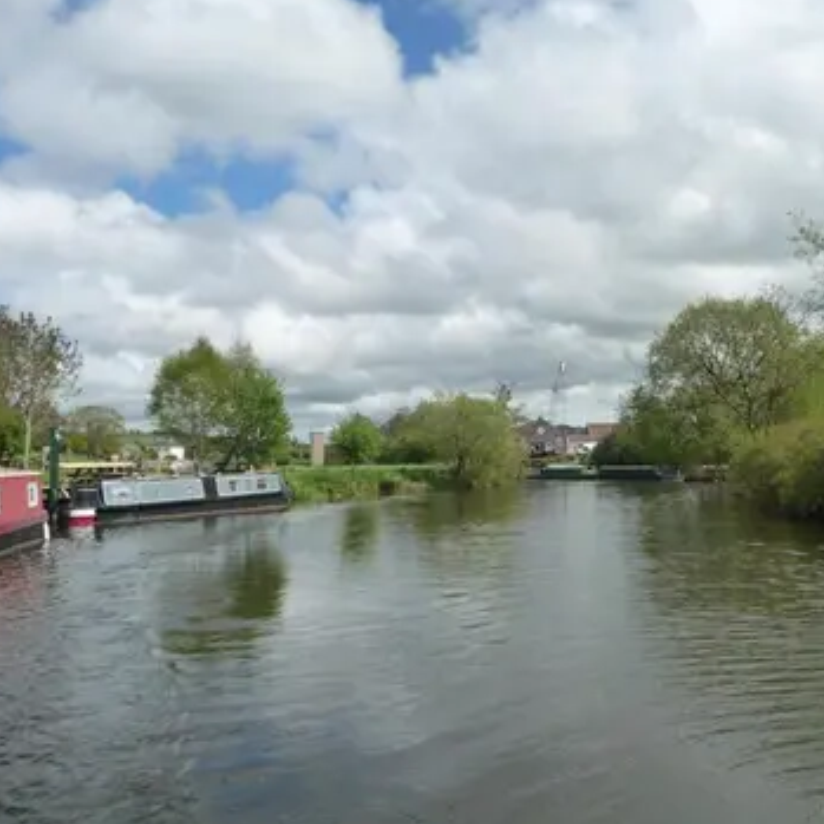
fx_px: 916
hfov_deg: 48.2
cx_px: 484
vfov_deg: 48.4
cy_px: 406
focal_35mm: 34
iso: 160
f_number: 8
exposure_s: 1/320
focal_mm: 4.7
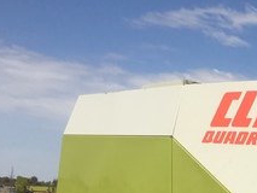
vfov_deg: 15.9
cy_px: 219
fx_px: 669
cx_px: 367
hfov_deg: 19.4
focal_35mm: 90
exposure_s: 1/3968
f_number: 2.2
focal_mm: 4.15
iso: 32
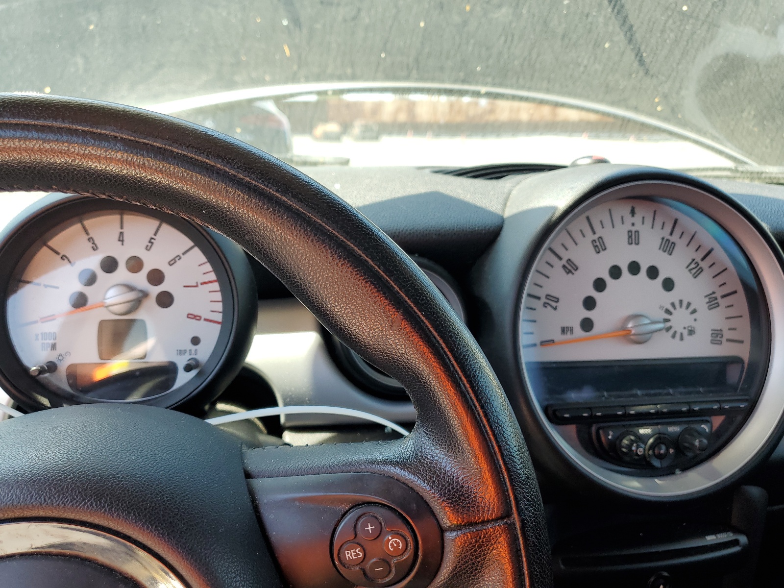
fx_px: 589
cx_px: 392
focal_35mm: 26
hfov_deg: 67.3
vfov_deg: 53.1
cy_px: 294
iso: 50
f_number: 1.5
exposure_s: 1/294
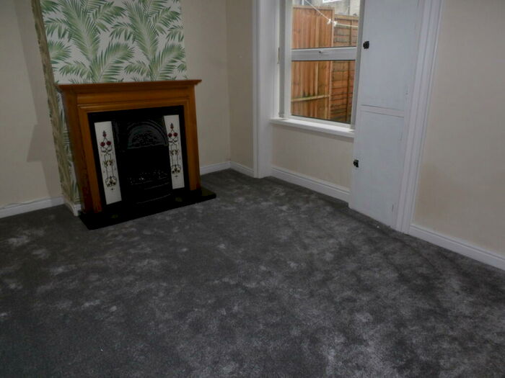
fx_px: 350
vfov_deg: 56.8
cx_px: 252
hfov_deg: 71.6
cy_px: 189
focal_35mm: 24
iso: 250
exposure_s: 1/15
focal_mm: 4.3
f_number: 4.1
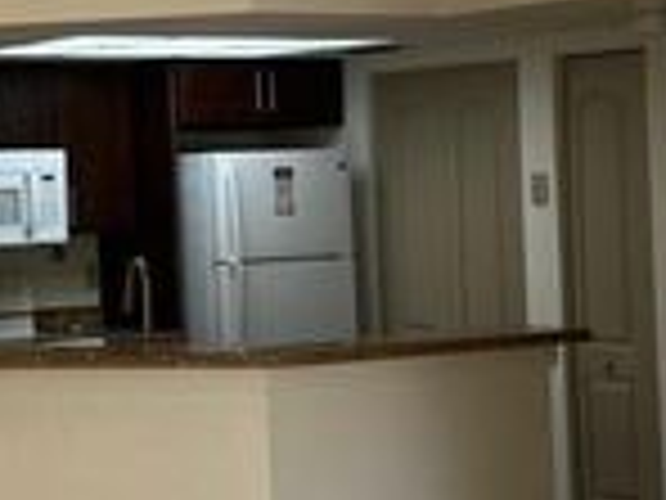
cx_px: -40
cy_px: 137
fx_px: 2001
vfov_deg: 14.2
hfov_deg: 18.3
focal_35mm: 104
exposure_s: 1/120
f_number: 1.5
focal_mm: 5.7
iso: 64
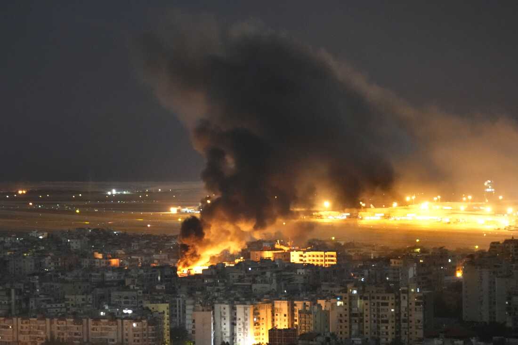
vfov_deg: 10.8
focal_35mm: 127
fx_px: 1827
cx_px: 259
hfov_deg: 16.1
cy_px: 172
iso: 8000
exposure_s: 1/4
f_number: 2.8
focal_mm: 127
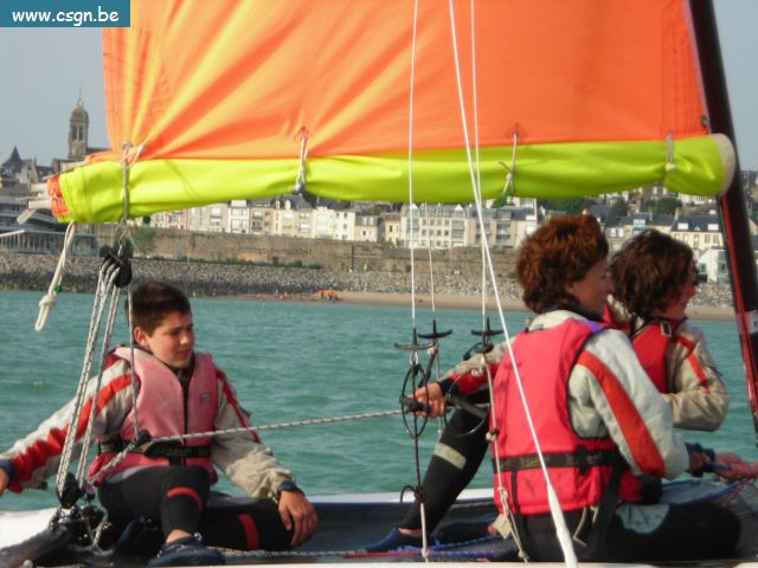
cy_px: 284
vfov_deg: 12.8
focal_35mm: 116
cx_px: 379
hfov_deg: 17.0
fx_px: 2540
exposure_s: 1/214
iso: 50
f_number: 5.3
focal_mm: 19.2
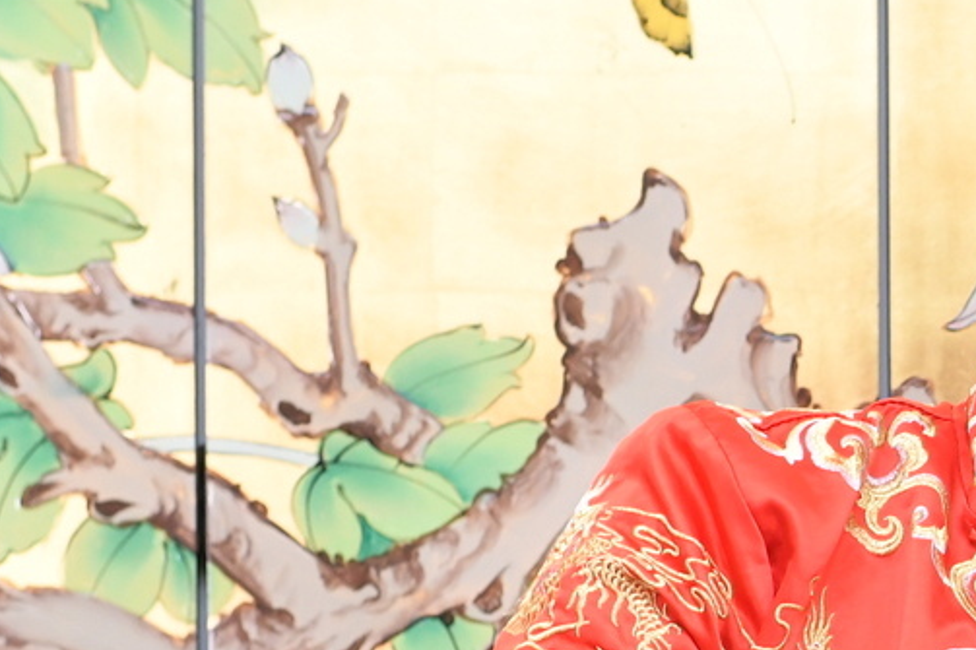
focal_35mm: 167
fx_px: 4526
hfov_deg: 11.7
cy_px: 764
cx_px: 1556
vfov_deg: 8.1
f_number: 4.5
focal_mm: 35
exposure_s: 1/200
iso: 1000
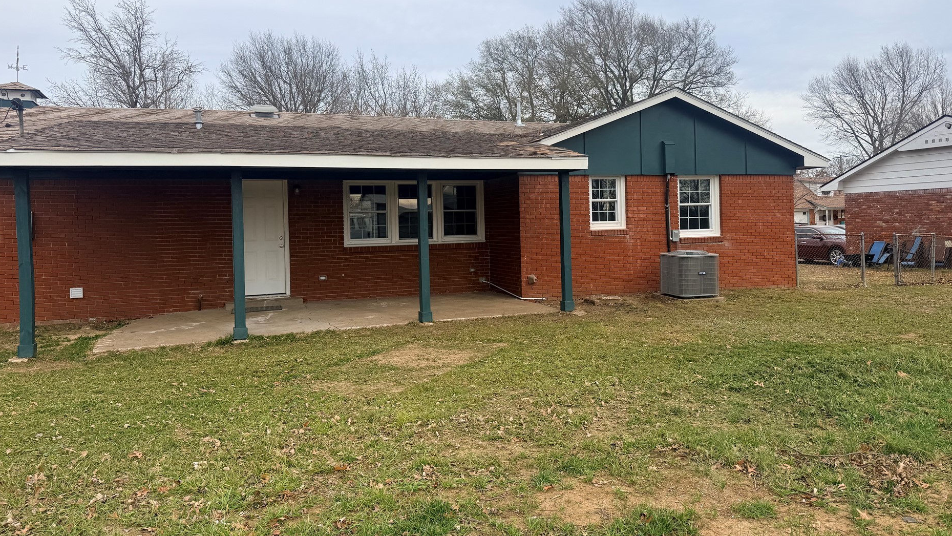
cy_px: 225
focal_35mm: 27
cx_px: 486
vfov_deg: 42.8
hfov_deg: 69.8
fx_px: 682
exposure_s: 1/3145
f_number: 1.78
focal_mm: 6.76
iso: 80
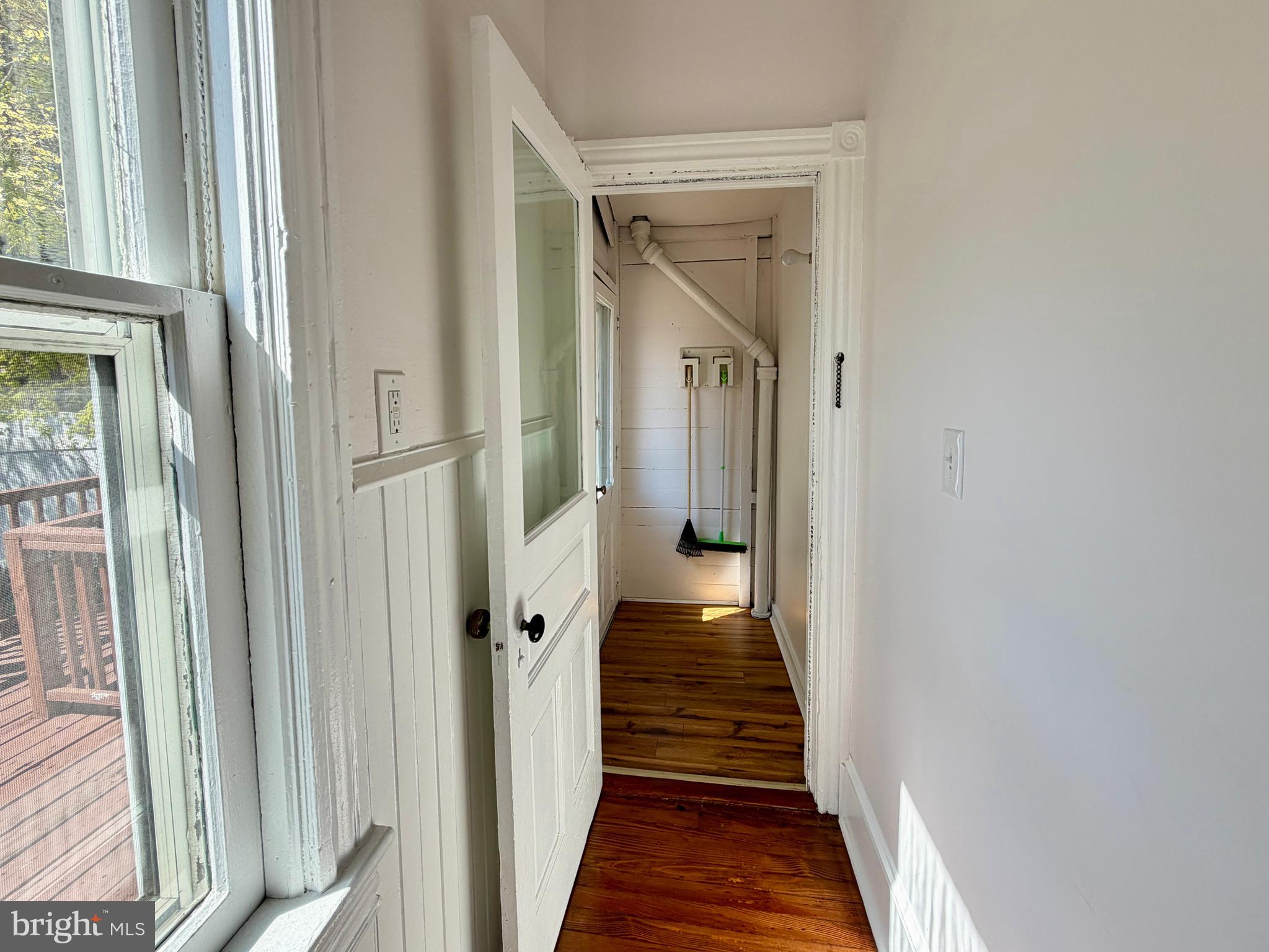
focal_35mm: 14
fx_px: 513
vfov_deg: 85.7
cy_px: 476
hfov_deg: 102.1
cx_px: 634
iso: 50
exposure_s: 1/132
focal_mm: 2.22
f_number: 2.2
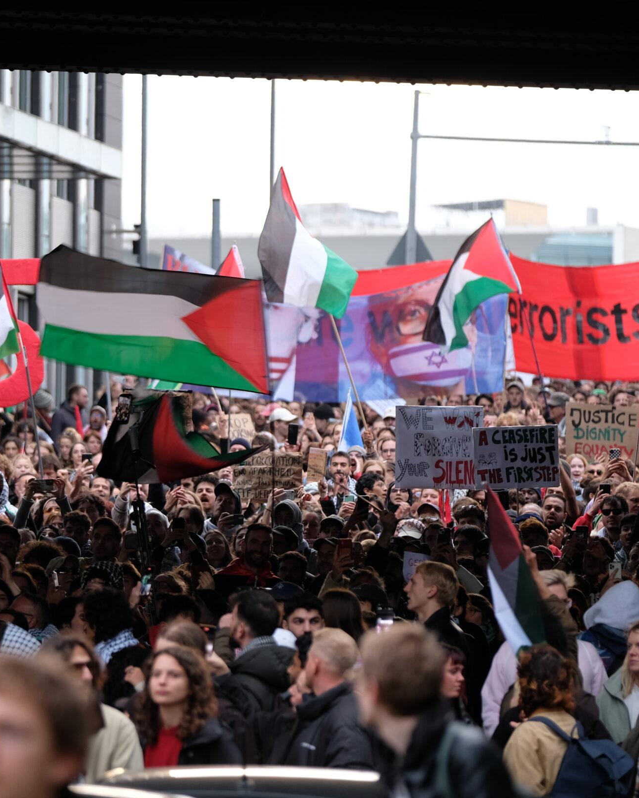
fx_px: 7351
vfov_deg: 6.2
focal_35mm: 311
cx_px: 175
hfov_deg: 5.0
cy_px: 415
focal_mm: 140
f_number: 2.8
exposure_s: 1/100
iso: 400
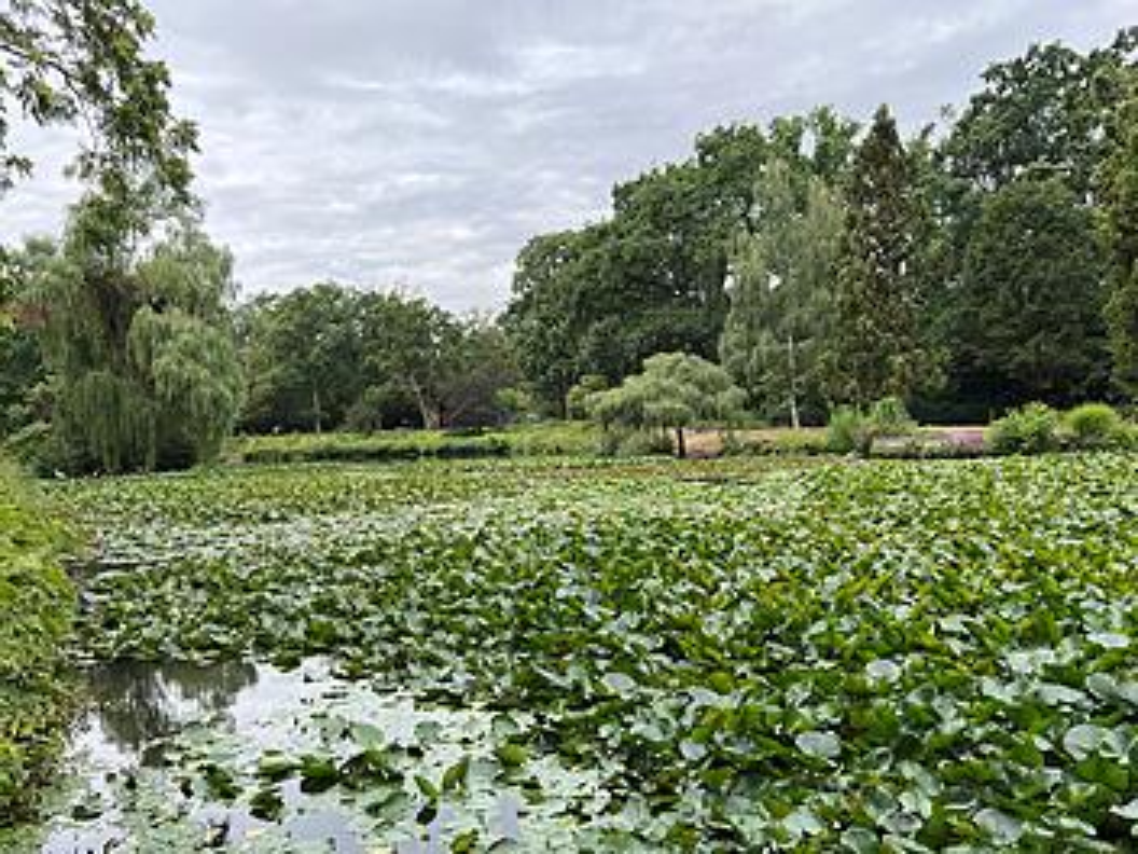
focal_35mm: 26
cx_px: 569
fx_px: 855
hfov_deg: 67.3
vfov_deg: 53.1
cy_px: 427
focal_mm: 5.7
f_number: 1.5
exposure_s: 1/965
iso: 50
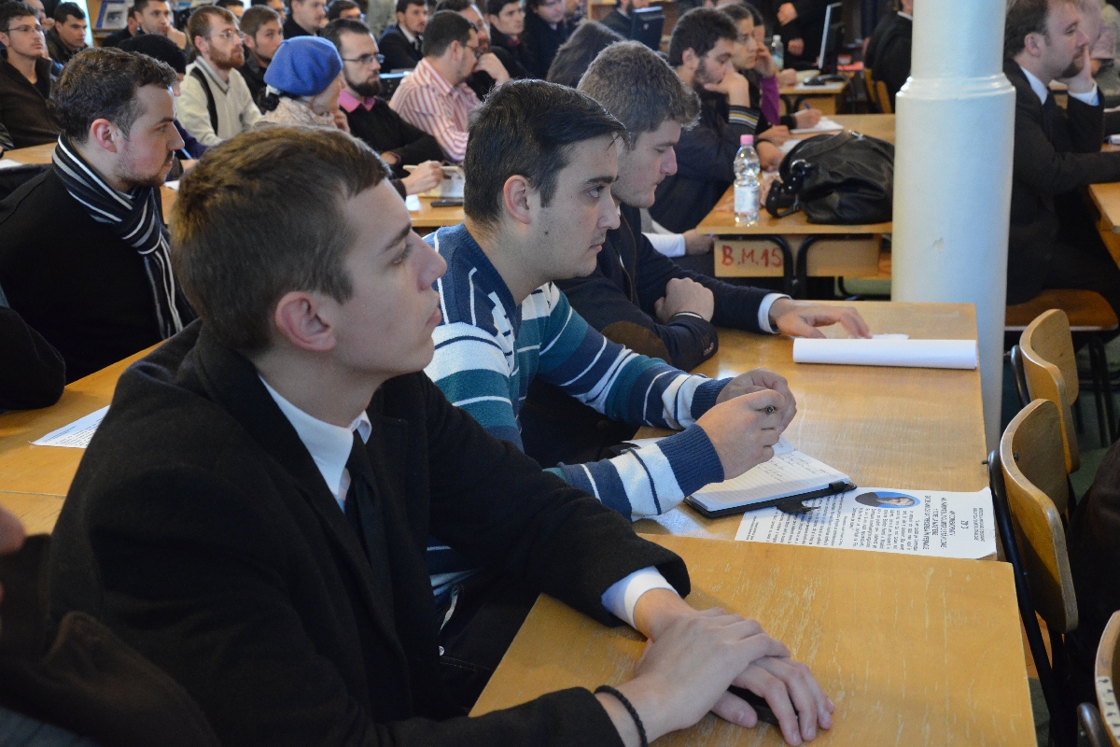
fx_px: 1400
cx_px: 560
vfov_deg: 29.9
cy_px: 374
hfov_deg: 43.6
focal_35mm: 45
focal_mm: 30
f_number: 4.2
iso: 2000
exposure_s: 1/30
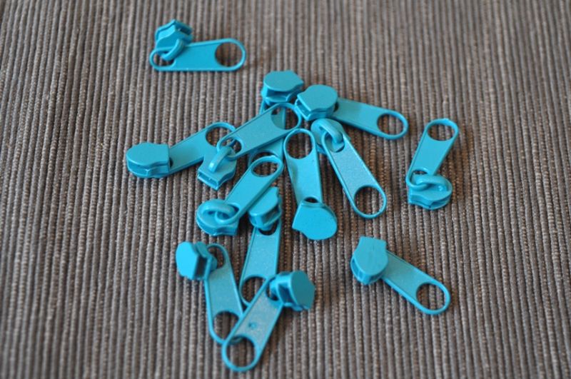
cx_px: 286
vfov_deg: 19.7
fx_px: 1093
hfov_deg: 29.3
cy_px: 190
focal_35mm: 69
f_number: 5
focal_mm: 46
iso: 640
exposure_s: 1/60
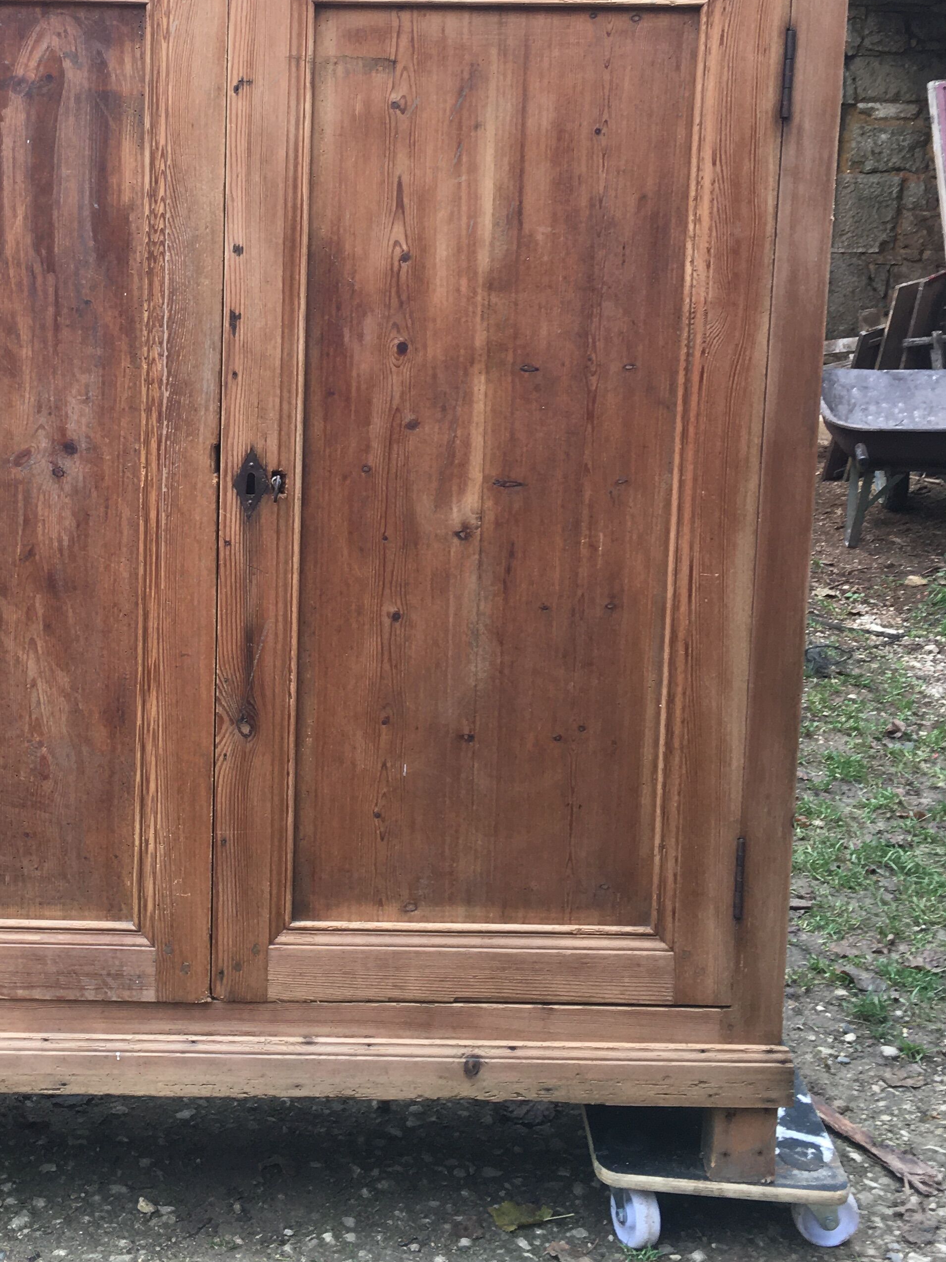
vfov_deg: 40.6
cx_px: 218
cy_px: 390
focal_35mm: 46
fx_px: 1676
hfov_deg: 30.9
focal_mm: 4.15
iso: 25
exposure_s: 1/50
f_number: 2.2
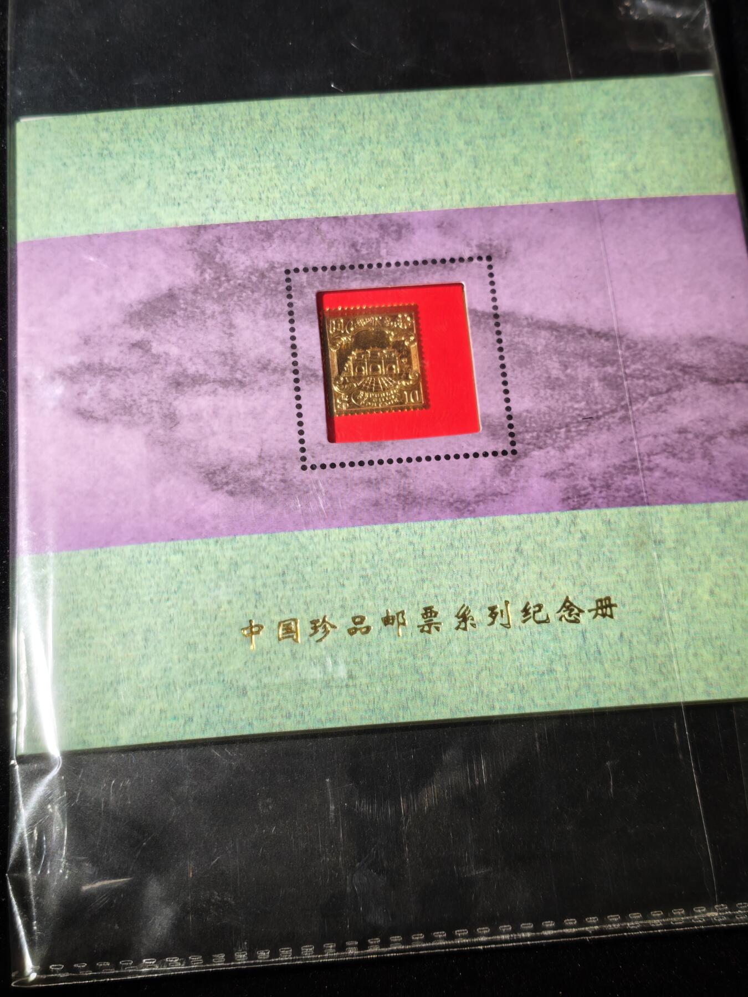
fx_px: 1441
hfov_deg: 29.1
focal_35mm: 50
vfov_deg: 38.2
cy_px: 498
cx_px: 374
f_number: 1.63
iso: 160
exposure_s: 1/100
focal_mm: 5.85
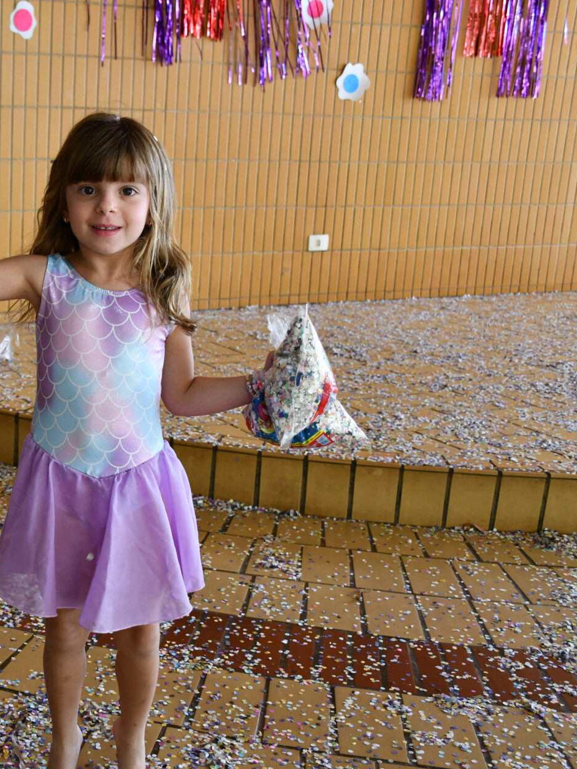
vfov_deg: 38.2
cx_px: 11
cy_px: 386
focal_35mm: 50
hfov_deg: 27.6
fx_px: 1111
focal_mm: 23
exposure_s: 1/200
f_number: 3.8
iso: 800
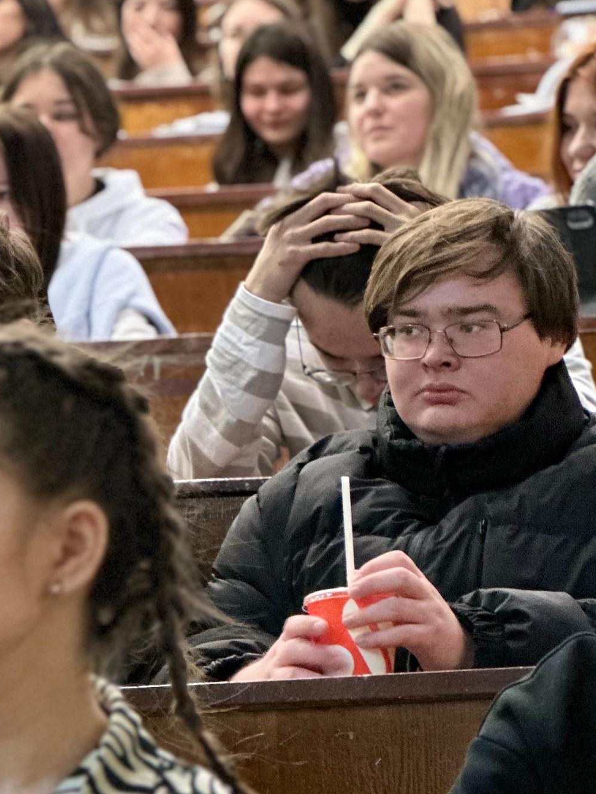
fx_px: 3993
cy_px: 634
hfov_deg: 8.5
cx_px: -37
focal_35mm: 174
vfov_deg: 11.3
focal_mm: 9
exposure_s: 1/14
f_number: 2.8
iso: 1000
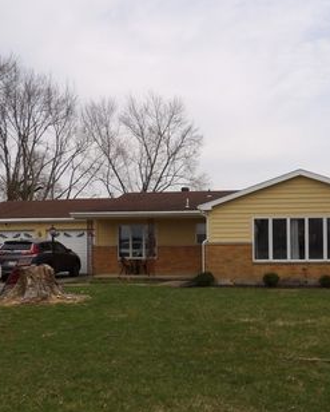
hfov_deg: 38.2
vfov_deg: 47.7
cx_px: 249
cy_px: 239
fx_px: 463
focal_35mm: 38
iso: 100
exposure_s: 1/573
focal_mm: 4.3
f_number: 4.6
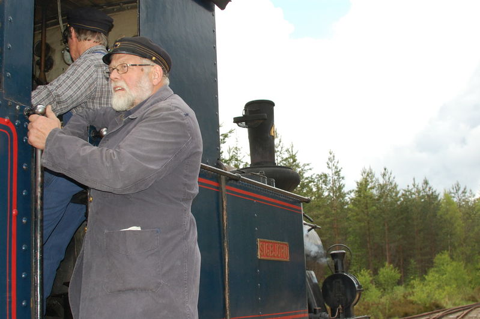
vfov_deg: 25.7
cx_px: 240
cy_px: 160
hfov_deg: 37.9
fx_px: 699
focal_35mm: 52
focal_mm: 35
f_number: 5.6
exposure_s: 1/500
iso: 400
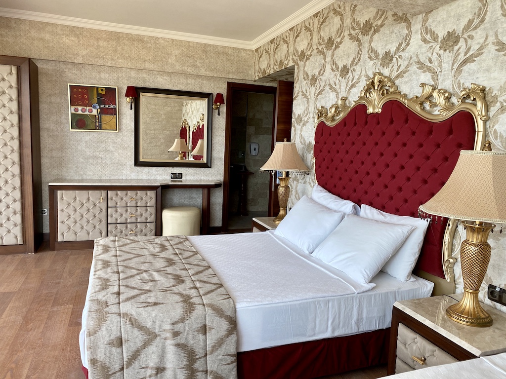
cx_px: 253
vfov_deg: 53.1
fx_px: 380
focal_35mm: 26
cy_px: 190
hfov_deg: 67.3
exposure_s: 1/122
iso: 80
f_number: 1.8
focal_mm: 4.25
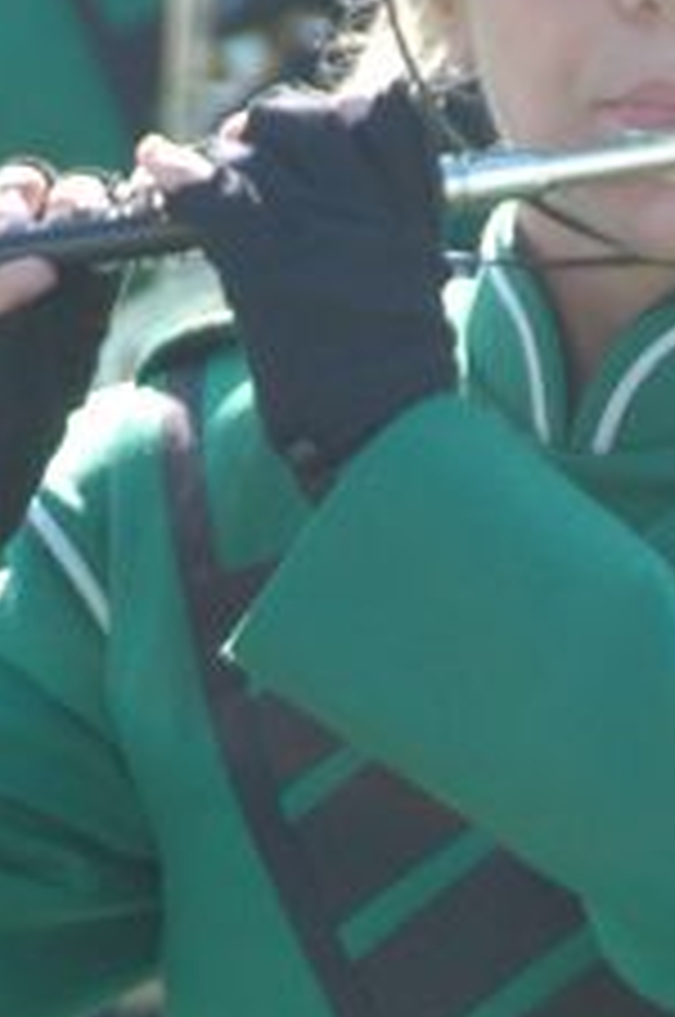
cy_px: 1030
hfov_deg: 1.0
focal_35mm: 1360
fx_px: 38365
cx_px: 657
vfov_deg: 1.5
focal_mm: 200
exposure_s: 1/160
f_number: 5.6
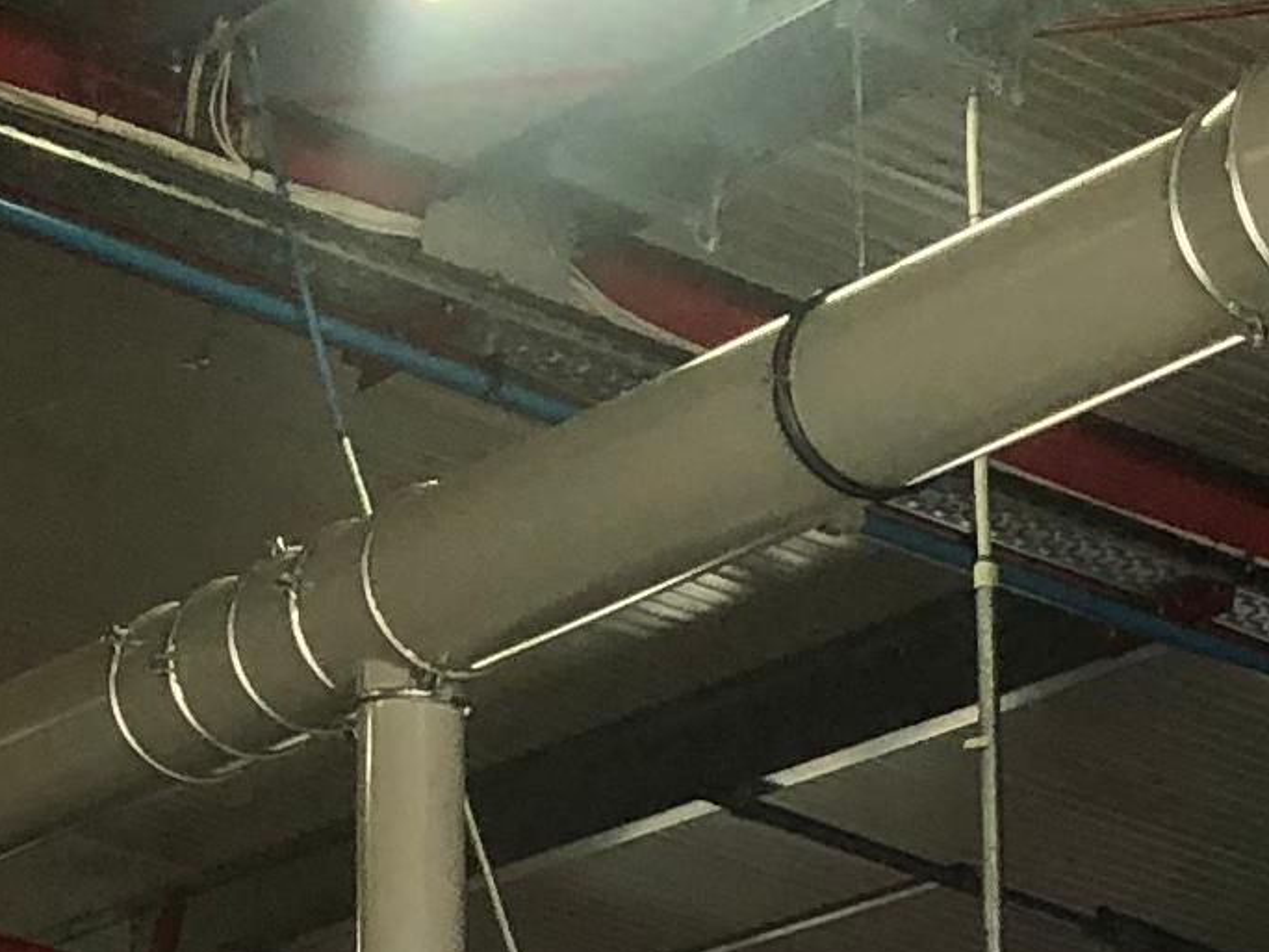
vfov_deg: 8.5
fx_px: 6049
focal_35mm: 165
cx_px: 1360
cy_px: 1913
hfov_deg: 11.8
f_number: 1.8
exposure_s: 1/33
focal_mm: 4
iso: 25
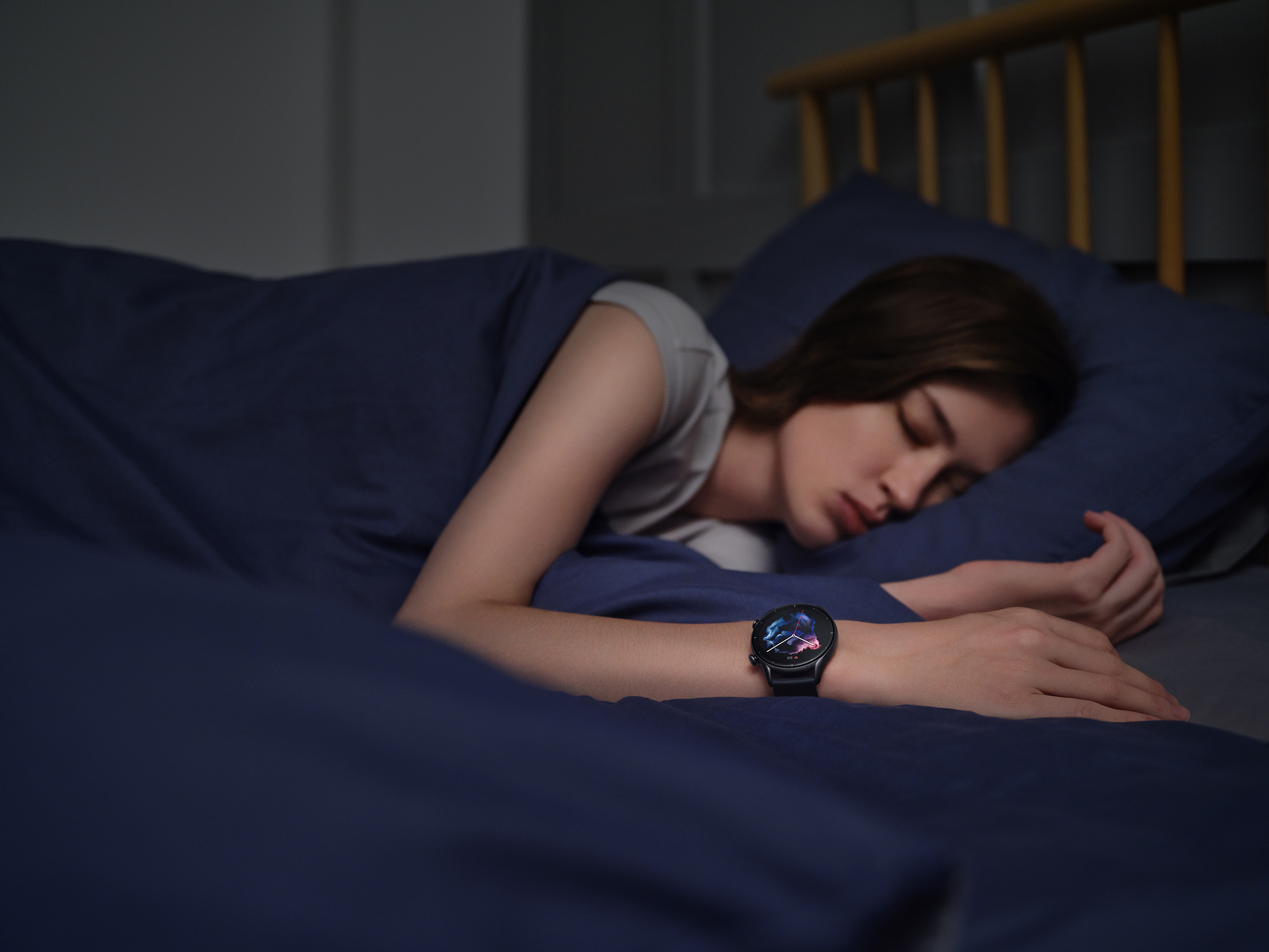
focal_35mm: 43
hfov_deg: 43.9
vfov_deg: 33.6
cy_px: 476
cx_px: 634
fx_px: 1576
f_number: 4
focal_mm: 54.1
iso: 1600
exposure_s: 1/60
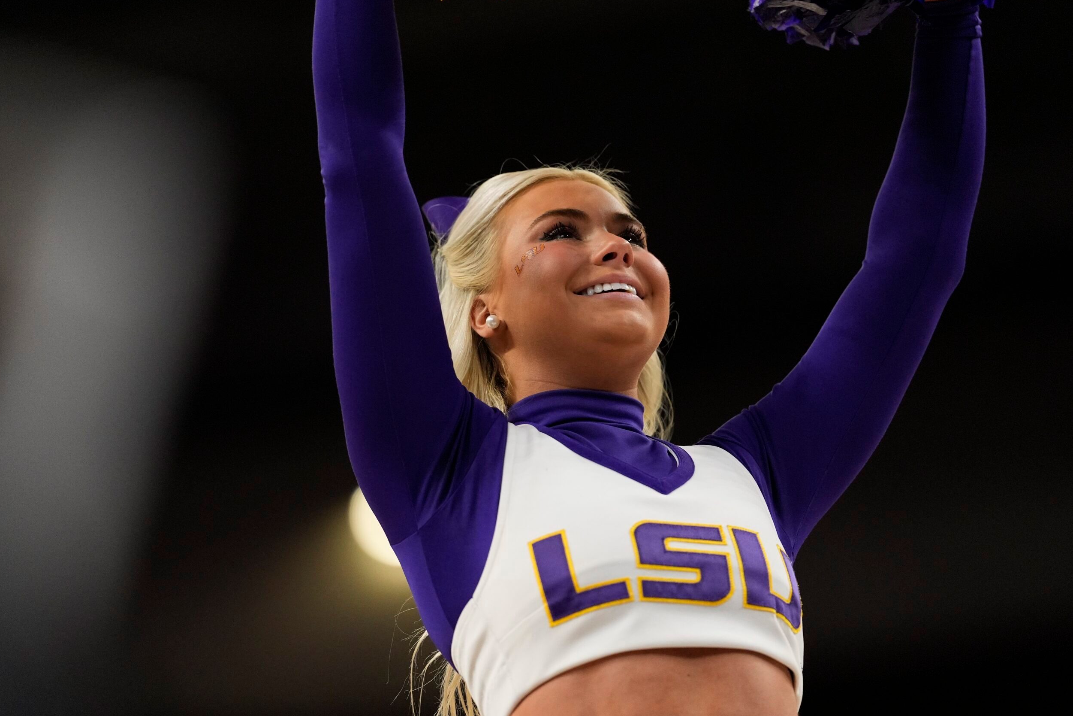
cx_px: 543
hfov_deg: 6.7
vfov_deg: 4.5
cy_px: 355
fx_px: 9150
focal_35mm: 307
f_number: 2.8
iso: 4000
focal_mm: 300
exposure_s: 1/2000
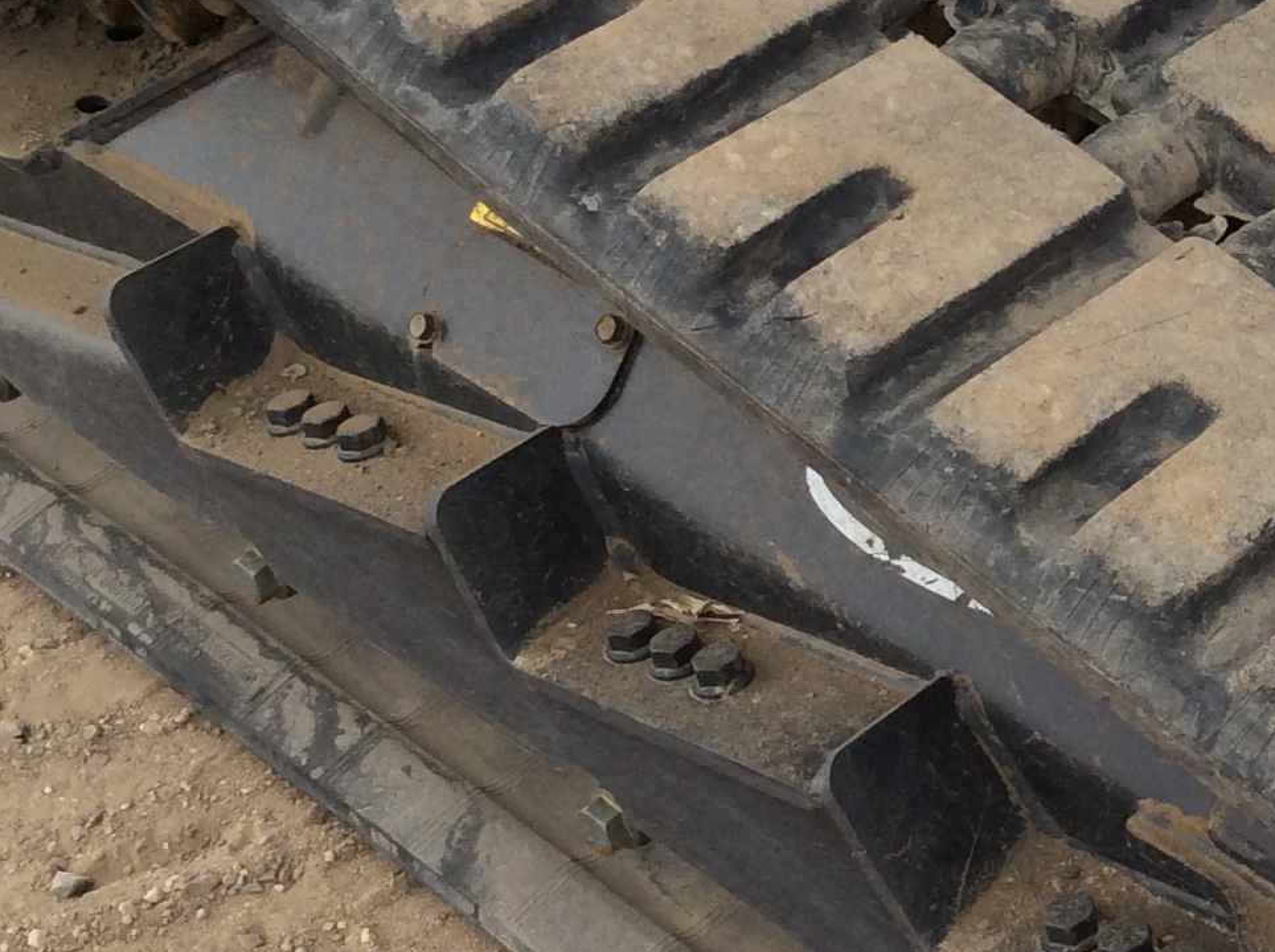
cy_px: 364
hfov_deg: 22.3
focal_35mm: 86
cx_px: 1141
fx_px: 3163
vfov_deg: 17.1
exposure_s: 1/227
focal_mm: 3.3
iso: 32
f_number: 2.4
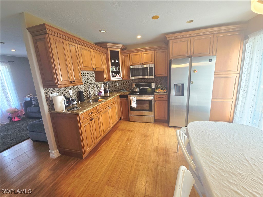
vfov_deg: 89.9
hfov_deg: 106.2
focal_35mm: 13
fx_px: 99
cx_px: 132
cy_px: 98
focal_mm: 2.2
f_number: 2.2
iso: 64
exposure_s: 1/120
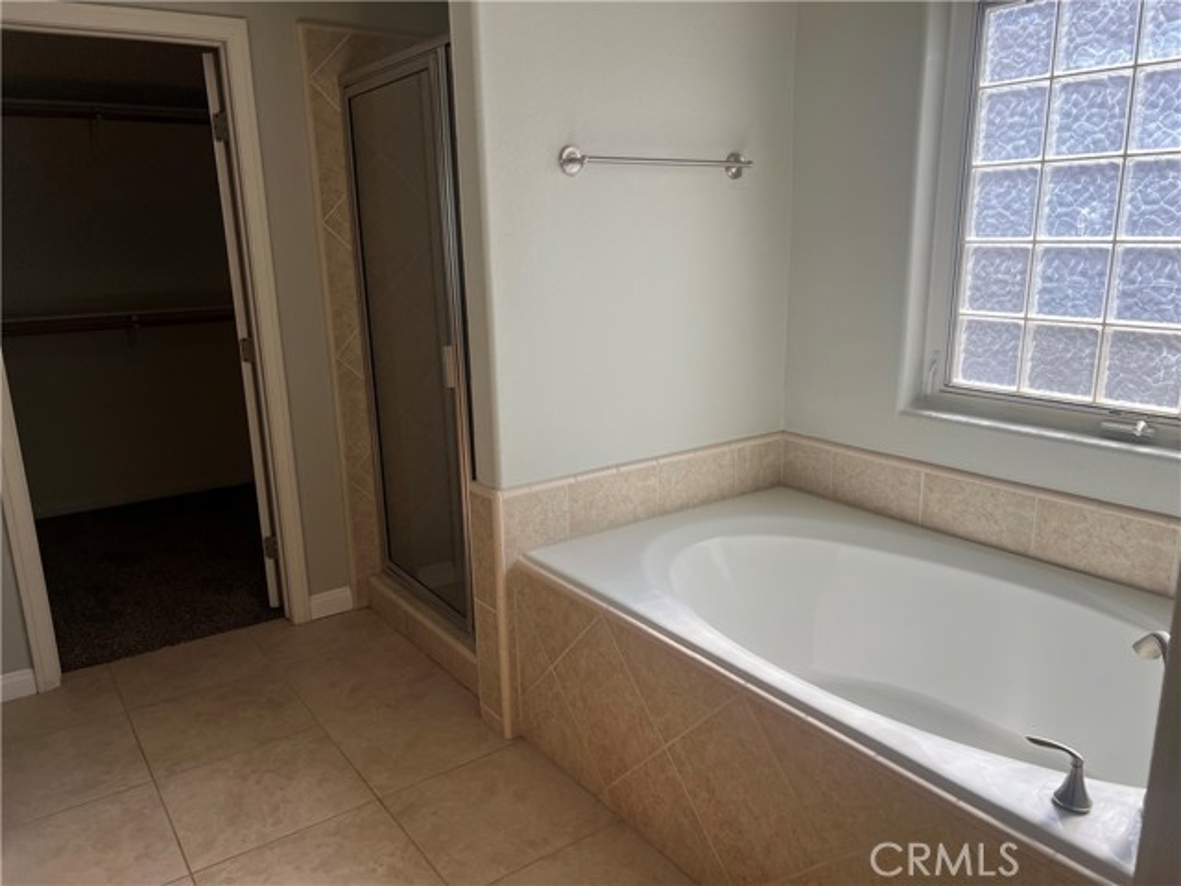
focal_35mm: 26
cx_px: 590
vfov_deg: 53.1
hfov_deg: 67.3
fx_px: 887
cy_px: 443
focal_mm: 5.7
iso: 50
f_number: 1.5
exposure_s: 1/753
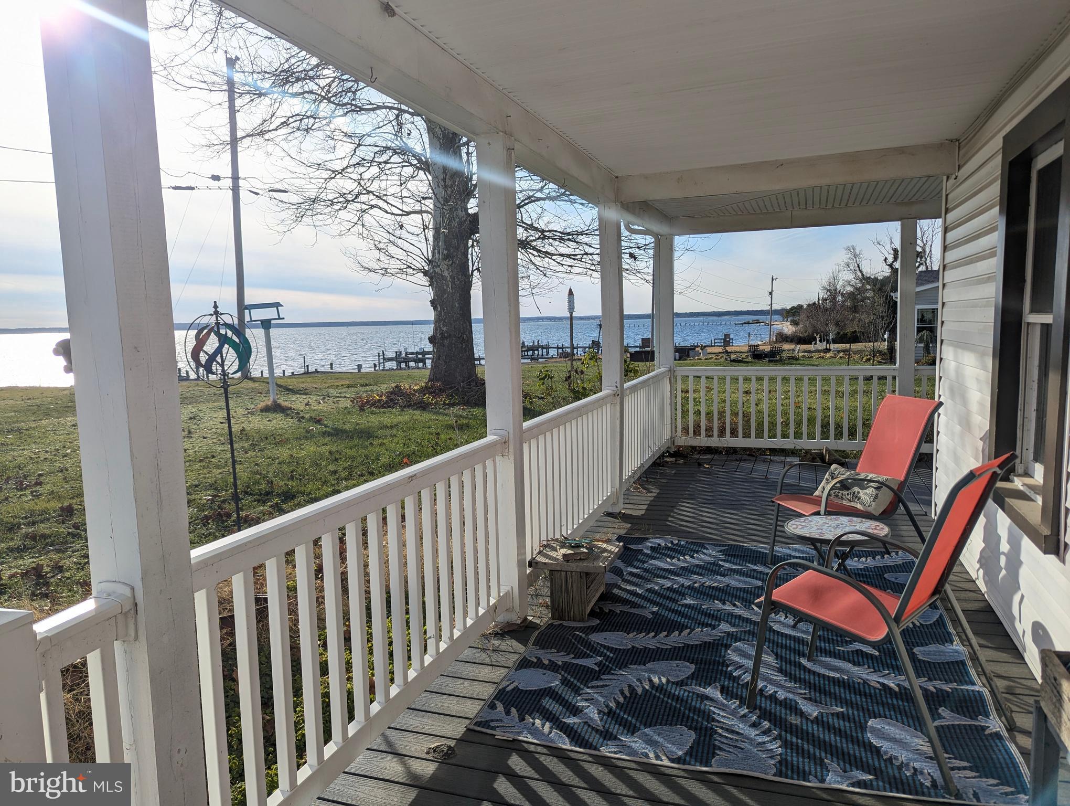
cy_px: 403
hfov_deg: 71.5
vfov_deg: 56.9
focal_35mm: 24
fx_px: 743
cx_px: 535
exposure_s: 1/1953
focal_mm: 6.81
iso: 45
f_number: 1.85
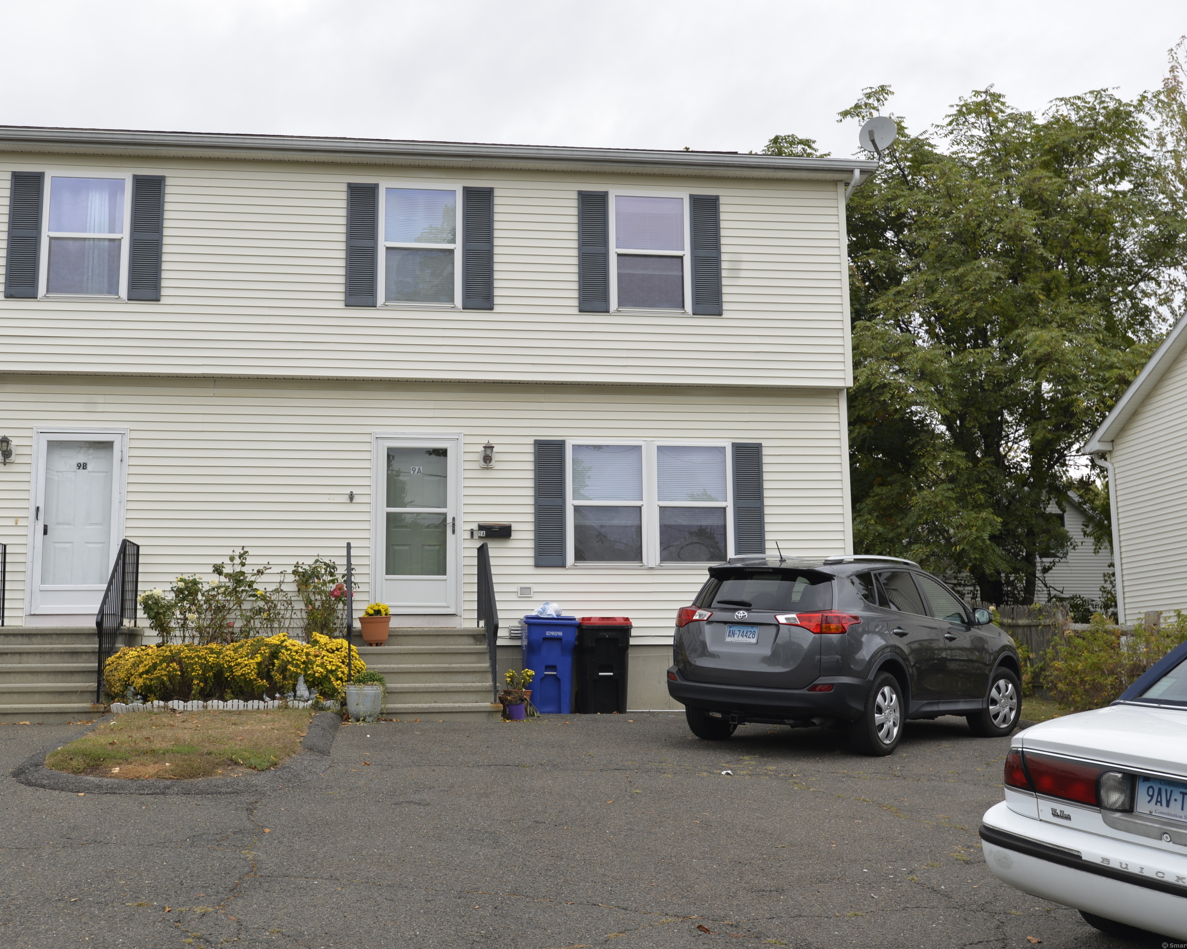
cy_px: 470
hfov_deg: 45.7
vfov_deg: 37.3
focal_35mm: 40
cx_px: 518
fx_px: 1405
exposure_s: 1/250
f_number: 8
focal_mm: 35
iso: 200
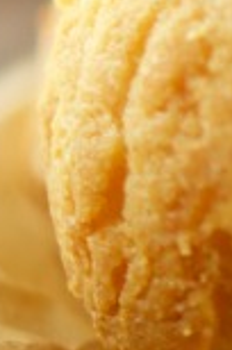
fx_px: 3204
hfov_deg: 4.0
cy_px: 108
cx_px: 782
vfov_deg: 6.3
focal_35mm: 330
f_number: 2.8
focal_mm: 30
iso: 100
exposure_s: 1/60
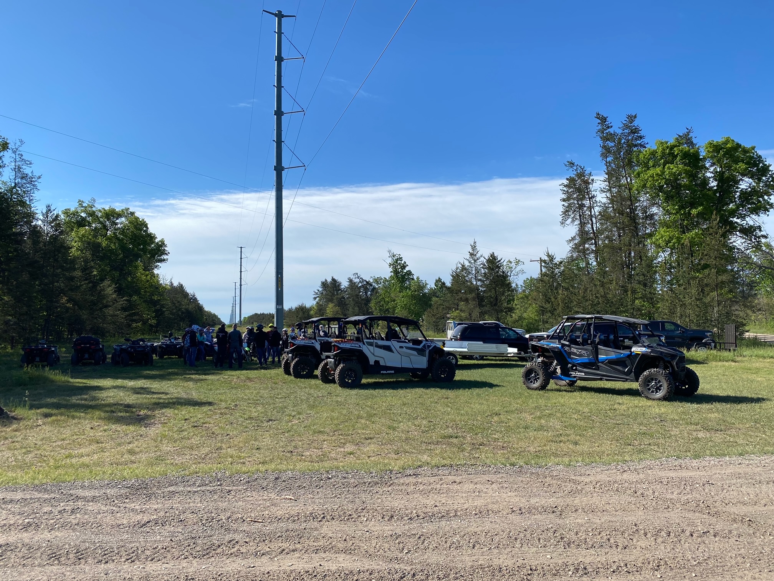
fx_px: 581
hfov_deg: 67.3
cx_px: 387
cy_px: 290
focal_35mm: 26
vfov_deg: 53.1
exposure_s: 1/3125
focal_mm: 4.25
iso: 32
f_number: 1.8
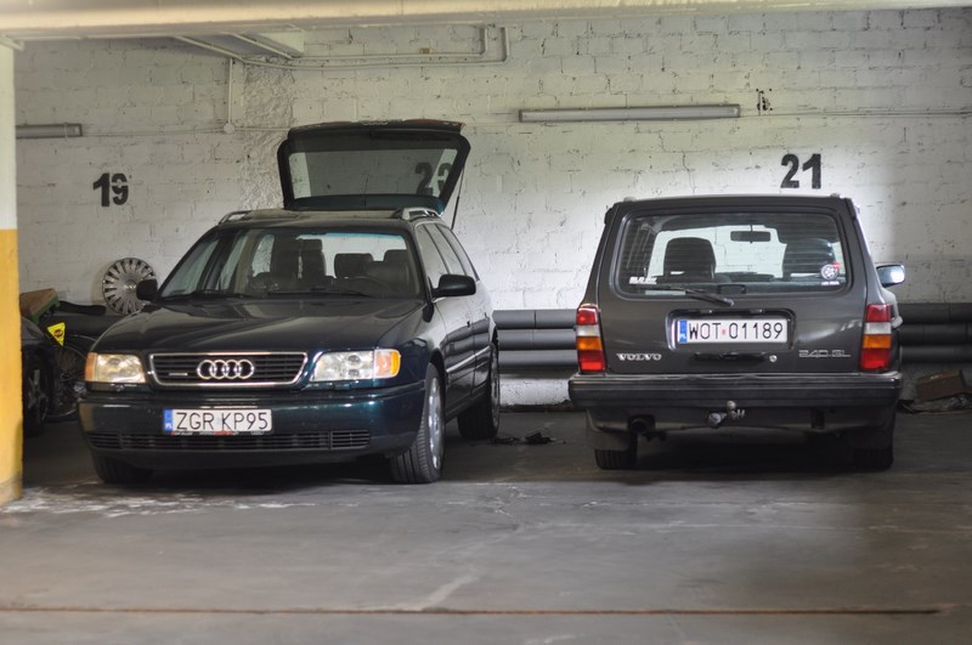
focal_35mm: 75
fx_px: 2022
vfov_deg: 18.1
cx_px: 486
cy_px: 322
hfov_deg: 27.0
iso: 640
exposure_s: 1/30
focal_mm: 50
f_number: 2.8
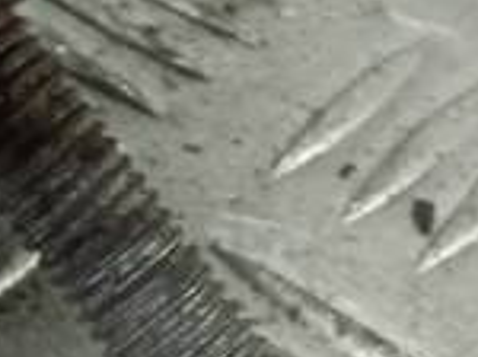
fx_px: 2358
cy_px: -443
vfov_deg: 8.1
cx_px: -459
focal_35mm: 171
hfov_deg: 10.7
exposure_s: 1/50
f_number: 1.8
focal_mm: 4.6
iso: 80
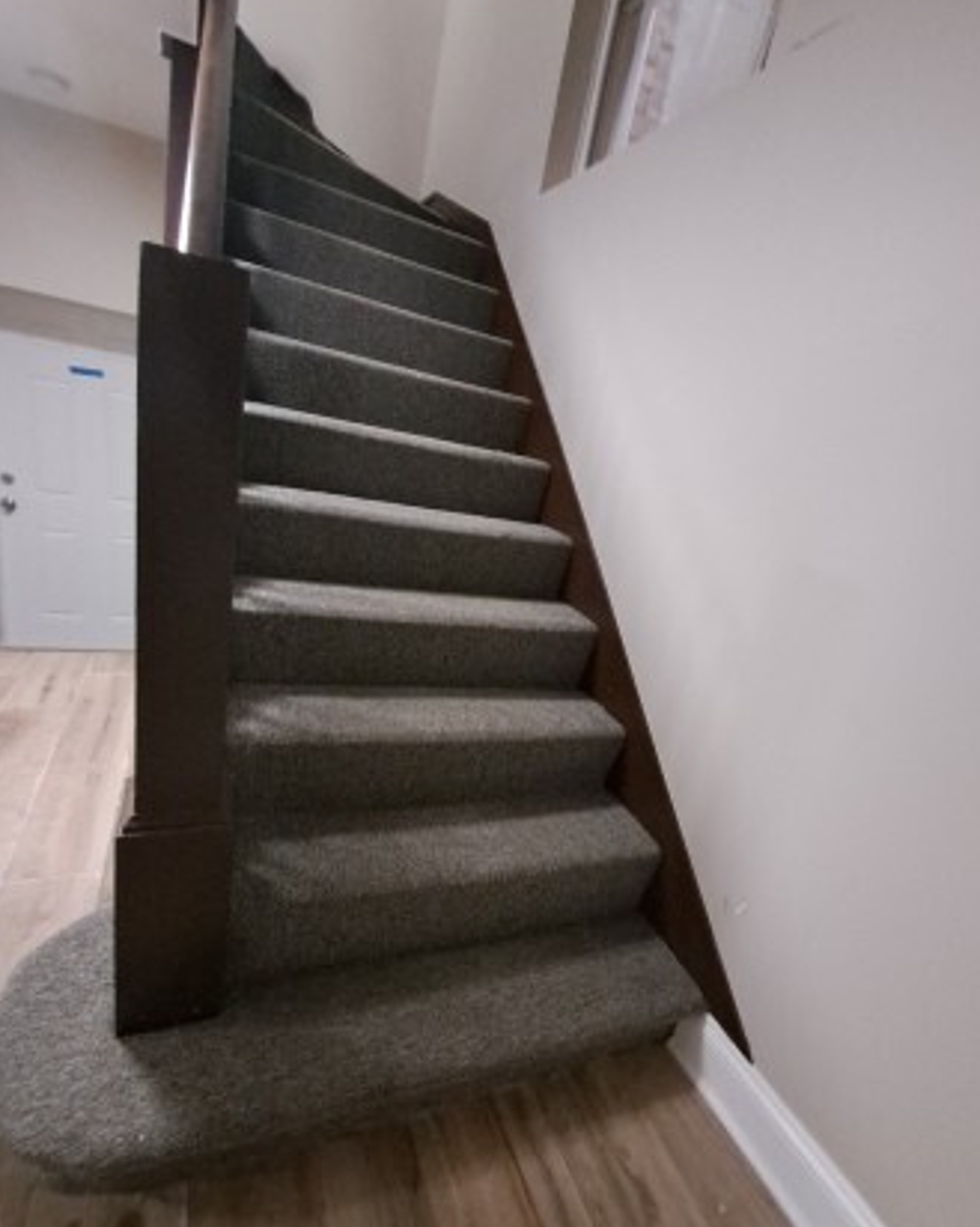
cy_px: 631
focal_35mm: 17
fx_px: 617
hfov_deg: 76.9
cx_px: 489
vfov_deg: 89.7
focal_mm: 1.64
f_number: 2.2
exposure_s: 1/20
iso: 800
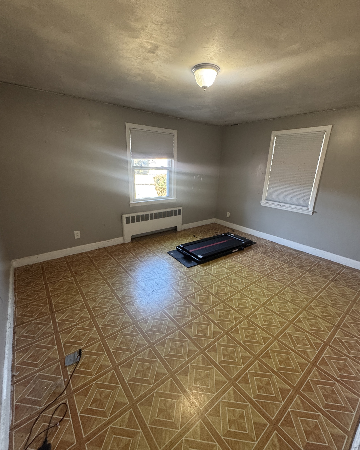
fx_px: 200
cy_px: 227
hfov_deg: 84.0
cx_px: 182
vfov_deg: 96.8
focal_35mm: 15
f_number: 2.2
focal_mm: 2.22
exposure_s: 1/60
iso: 400
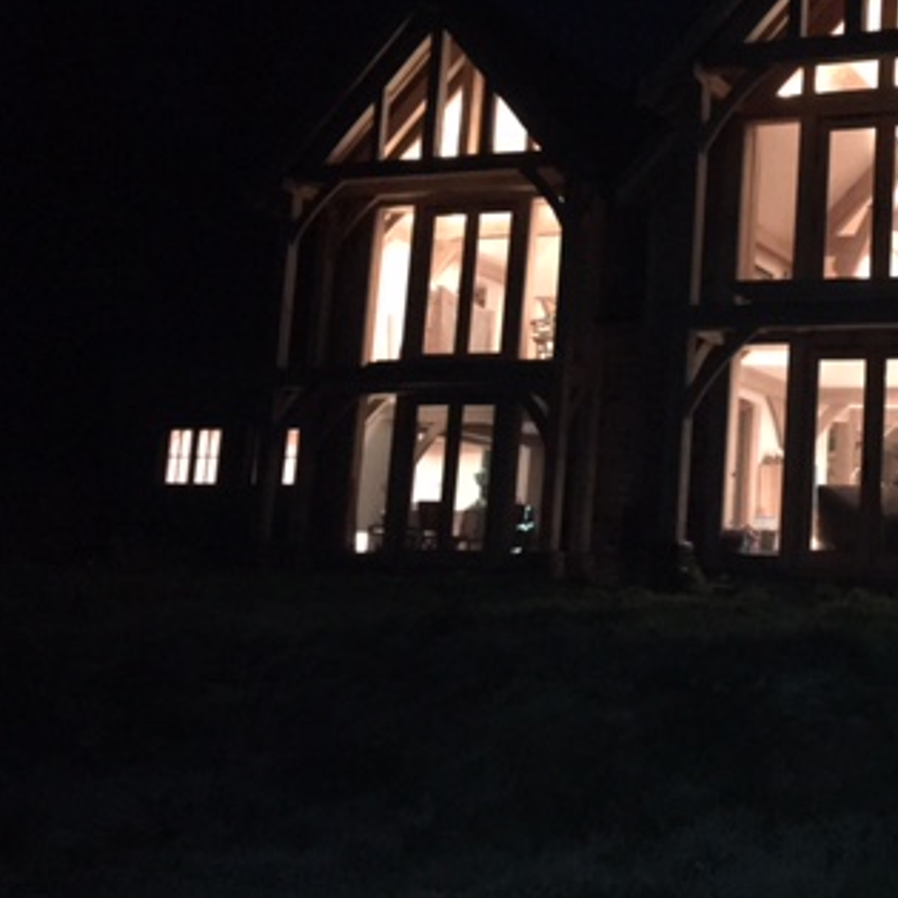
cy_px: 359
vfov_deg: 32.7
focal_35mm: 52
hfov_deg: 31.1
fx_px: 1526
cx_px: 824
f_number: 2.2
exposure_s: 1/17
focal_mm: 4.15
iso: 400
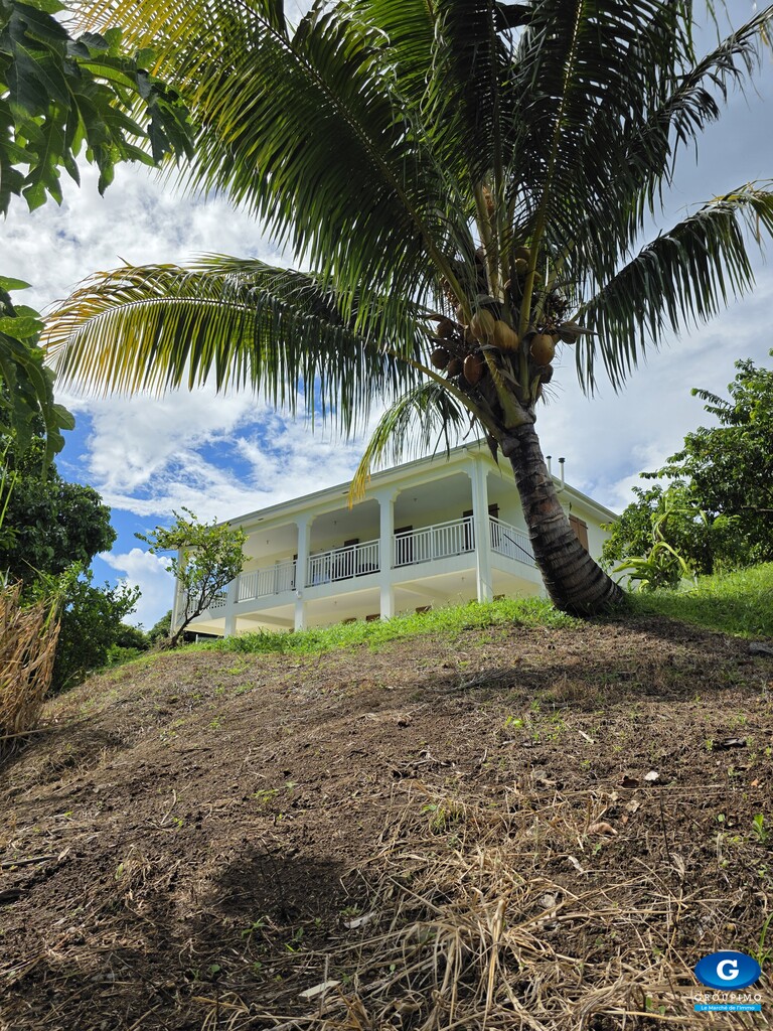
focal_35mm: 23
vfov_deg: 73.9
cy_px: 516
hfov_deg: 58.9
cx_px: 386
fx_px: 685
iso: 50
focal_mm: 6.3
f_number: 1.7
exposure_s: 1/7944
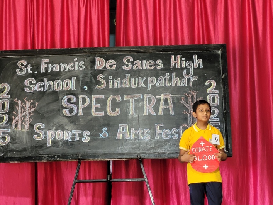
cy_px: 139
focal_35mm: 110
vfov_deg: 13.4
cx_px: 119
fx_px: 868
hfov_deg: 17.9
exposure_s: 1/50
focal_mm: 7.12
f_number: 2.4
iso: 100
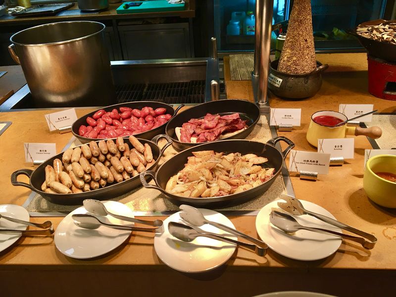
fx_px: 332
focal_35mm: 29
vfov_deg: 48.2
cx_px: 198
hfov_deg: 61.7
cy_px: 148
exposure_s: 1/40
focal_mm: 4.15
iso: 25
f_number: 2.2
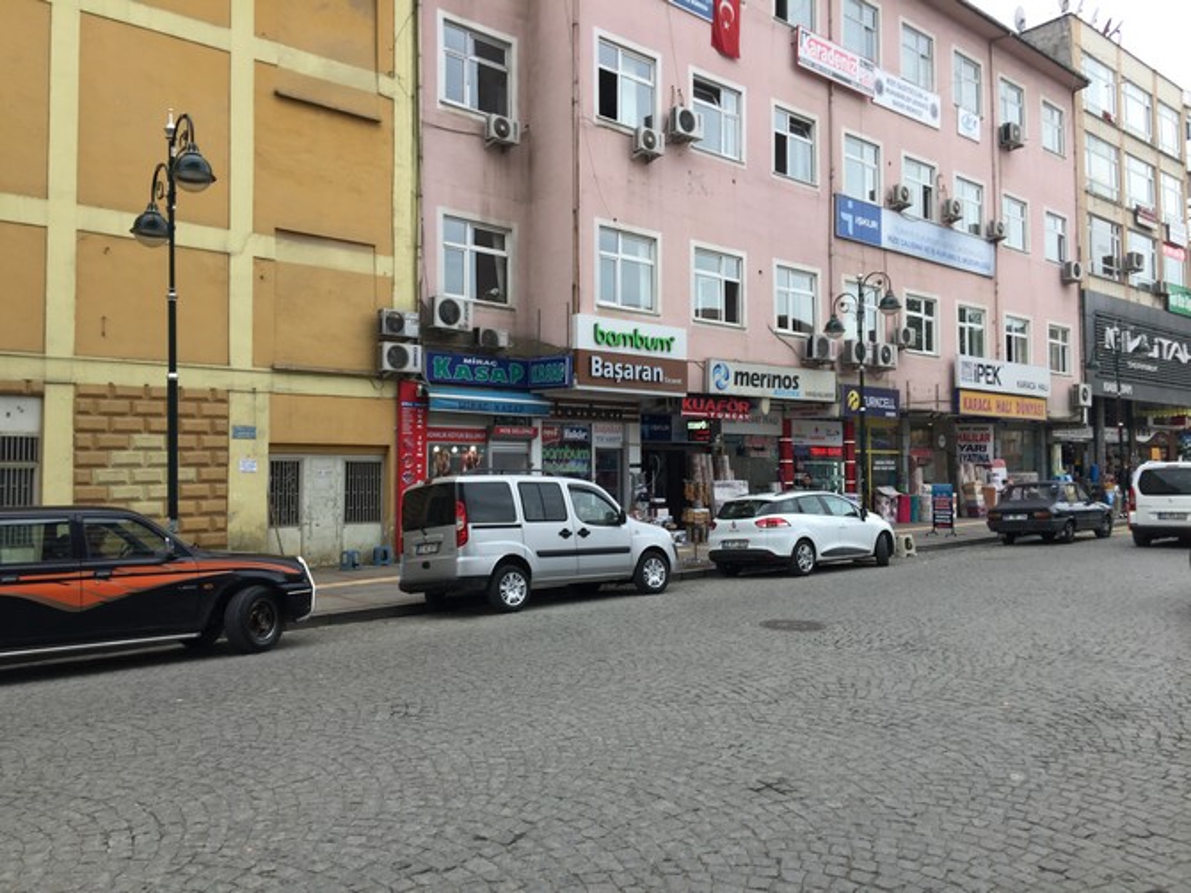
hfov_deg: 61.7
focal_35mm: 29
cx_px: 596
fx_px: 997
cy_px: 446
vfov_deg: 48.2
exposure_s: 1/108
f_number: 2.2
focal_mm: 4.15
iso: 32
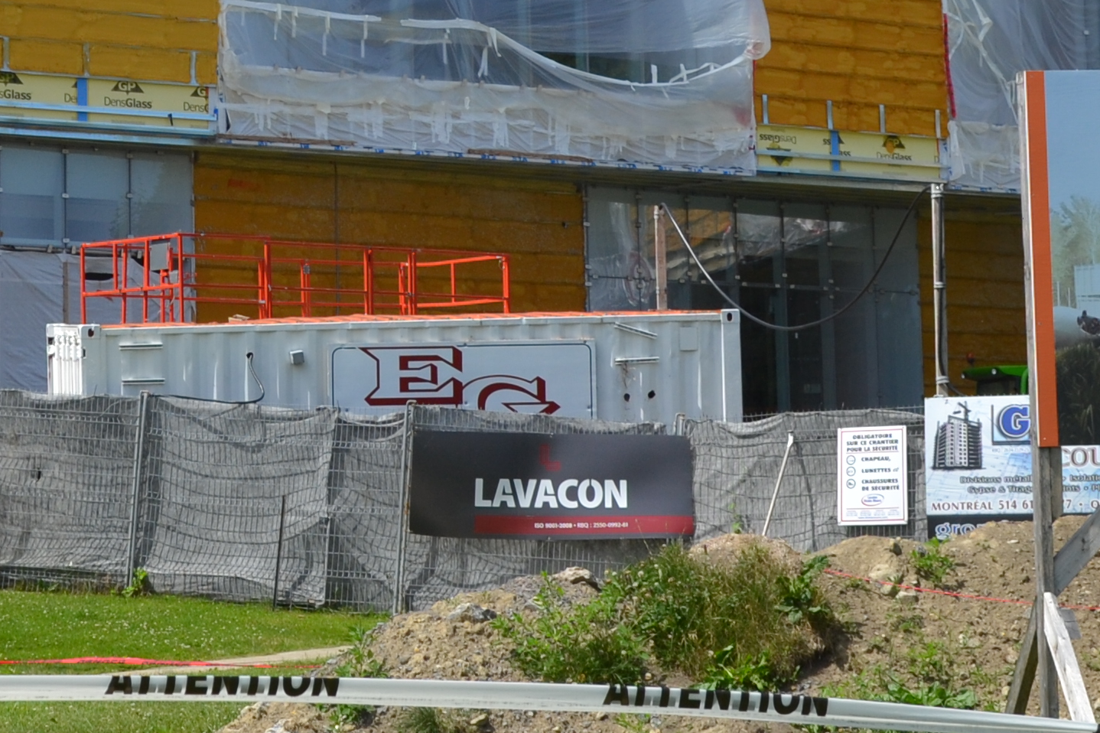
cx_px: 334
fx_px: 3818
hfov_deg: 16.3
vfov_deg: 10.9
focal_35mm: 125
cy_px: -8
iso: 100
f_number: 8
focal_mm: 26
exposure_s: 1/250
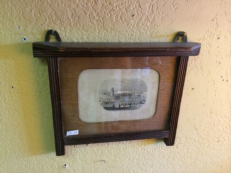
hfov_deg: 60.0
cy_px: 86
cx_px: 116
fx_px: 200
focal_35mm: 30
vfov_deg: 46.8
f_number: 2.2
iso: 200
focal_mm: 4.12
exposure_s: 1/30
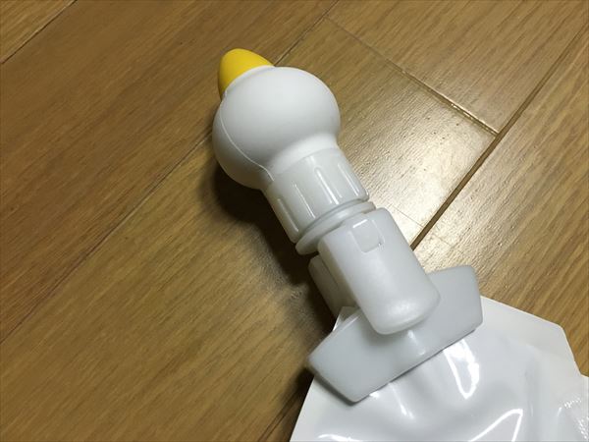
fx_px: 493
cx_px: 294
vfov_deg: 48.2
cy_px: 221
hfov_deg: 61.7
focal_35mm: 29
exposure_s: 1/30
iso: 200
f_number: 2.2
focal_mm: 4.15
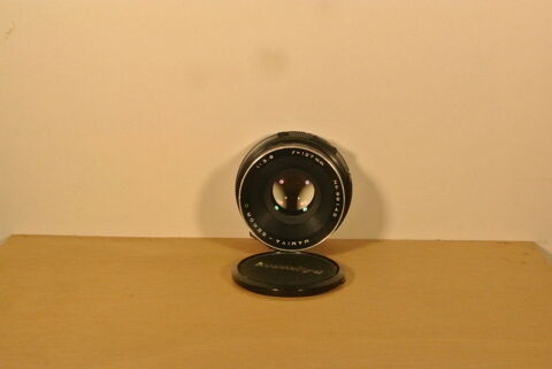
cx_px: 276
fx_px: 1243
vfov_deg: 16.9
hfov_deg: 25.0
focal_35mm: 81
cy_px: 184
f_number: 11
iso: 3200
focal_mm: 30
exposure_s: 1/2000
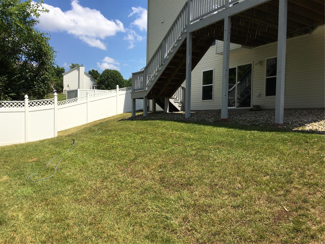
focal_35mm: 29
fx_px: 272
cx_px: 162
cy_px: 122
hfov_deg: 61.7
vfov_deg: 48.2
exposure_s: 1/2331
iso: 25
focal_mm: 4.15
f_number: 2.2
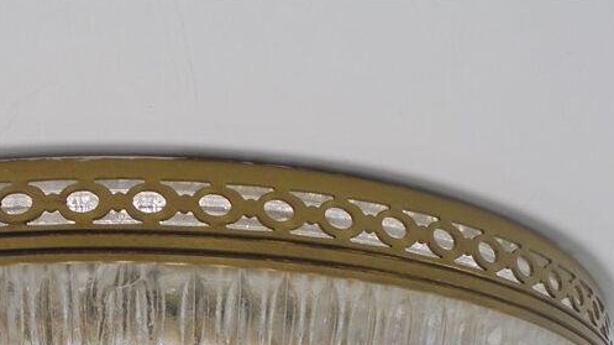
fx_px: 1220
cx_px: 137
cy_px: 410
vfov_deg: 15.5
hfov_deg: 27.8
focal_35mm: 75
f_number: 4.2
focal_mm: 6.9
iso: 100
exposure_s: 1/60
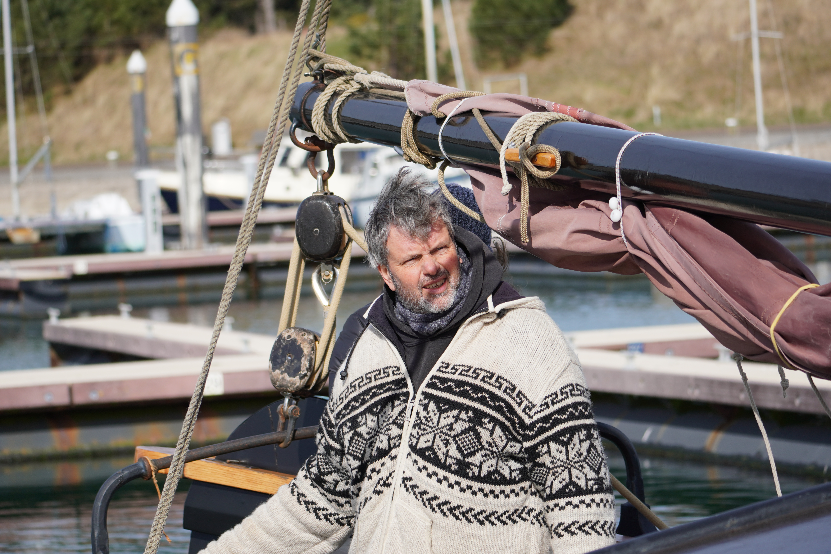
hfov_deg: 11.4
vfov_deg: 7.6
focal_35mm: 180
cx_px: 416
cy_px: 277
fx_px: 4155
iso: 100
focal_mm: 120
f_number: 5.6
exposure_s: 1/640
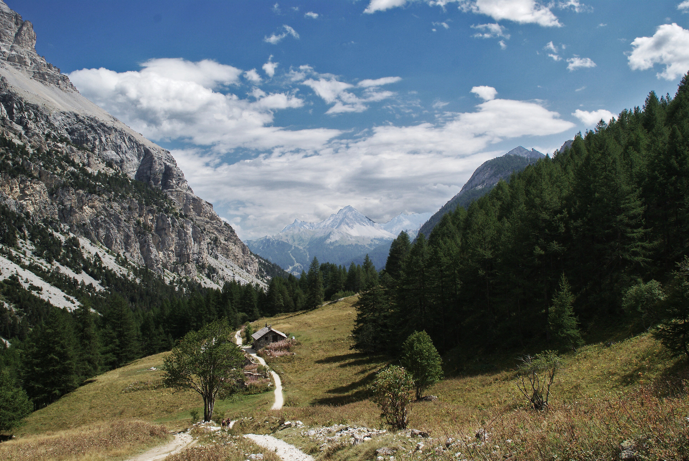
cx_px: 344
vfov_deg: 40.1
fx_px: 632
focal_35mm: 33
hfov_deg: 57.2
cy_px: 230
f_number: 11
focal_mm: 22
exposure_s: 1/200
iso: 100
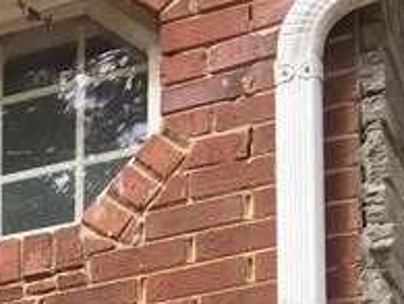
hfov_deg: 11.6
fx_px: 1777
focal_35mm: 152
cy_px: 742
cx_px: -427
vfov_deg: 8.8
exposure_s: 1/244
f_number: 2.2
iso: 32
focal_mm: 4.15
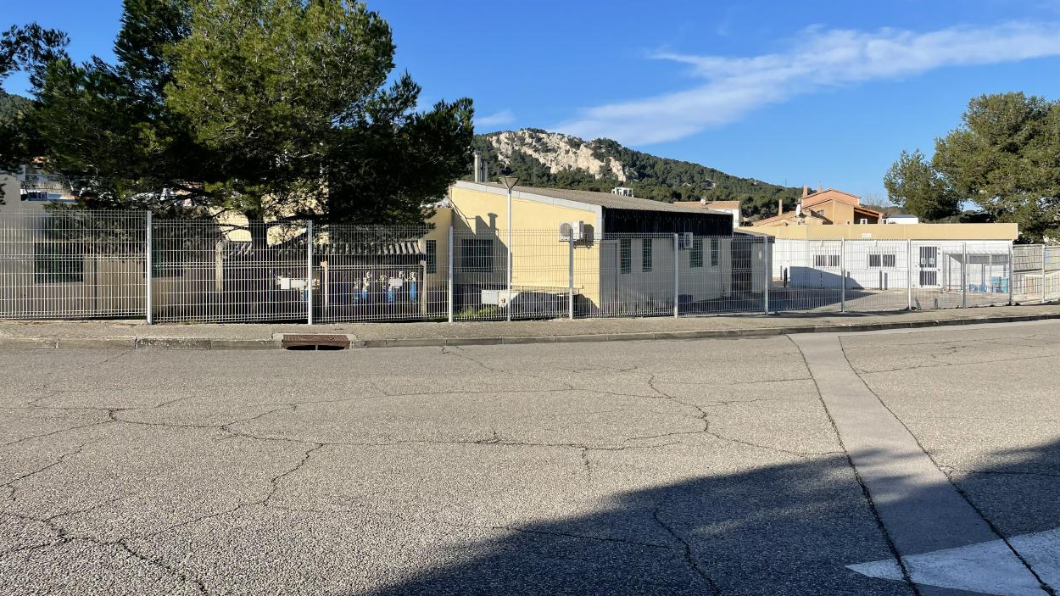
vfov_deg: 40.0
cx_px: 519
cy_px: 247
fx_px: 815
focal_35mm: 29
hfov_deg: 66.1
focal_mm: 4.2
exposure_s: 1/3205
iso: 32
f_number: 1.6
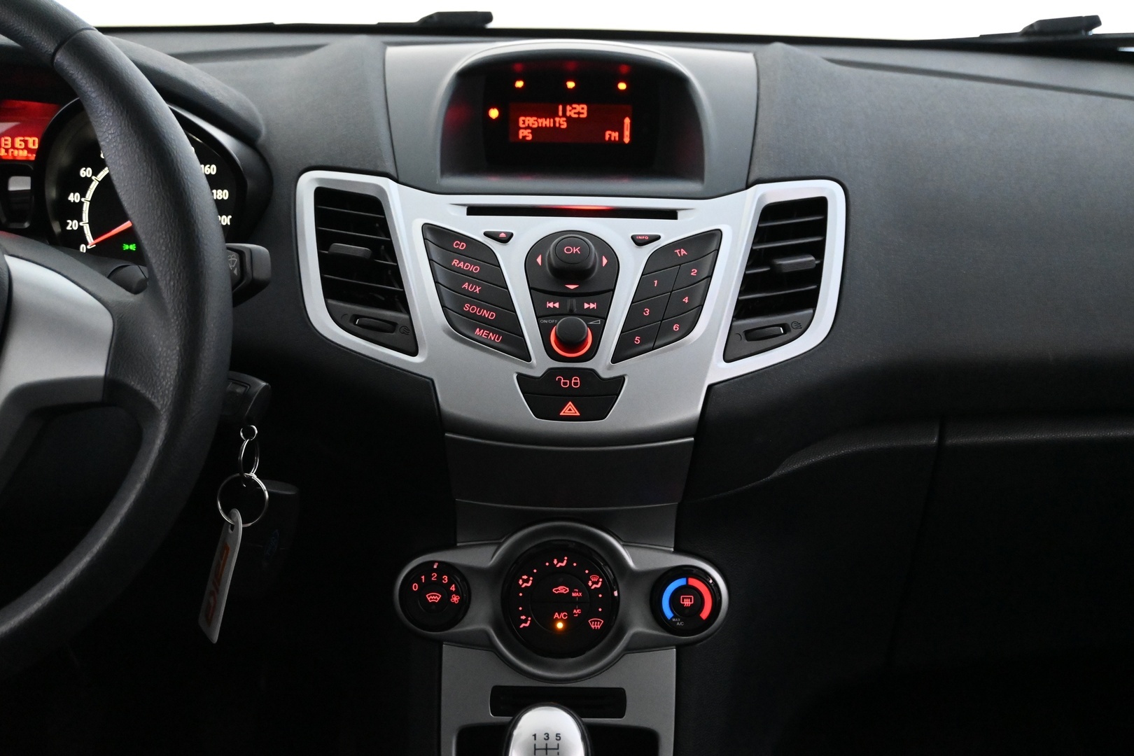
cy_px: 378
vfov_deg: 28.5
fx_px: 1488
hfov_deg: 41.7
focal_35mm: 47
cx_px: 567
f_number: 5
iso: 7200
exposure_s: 1/50
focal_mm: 31.5
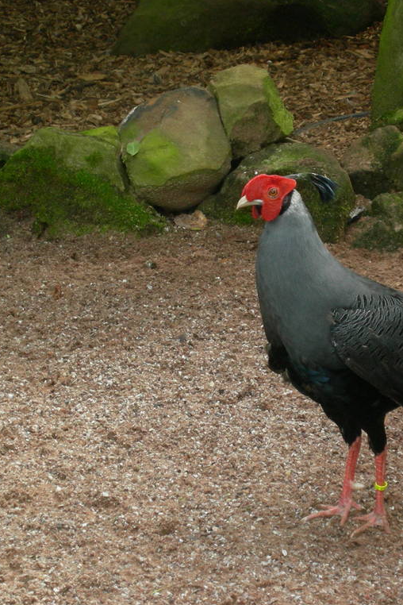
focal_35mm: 176
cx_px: 331
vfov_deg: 11.7
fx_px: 2955
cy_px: 301
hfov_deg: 7.8
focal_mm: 26.3
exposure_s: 1/120
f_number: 5.2
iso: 180
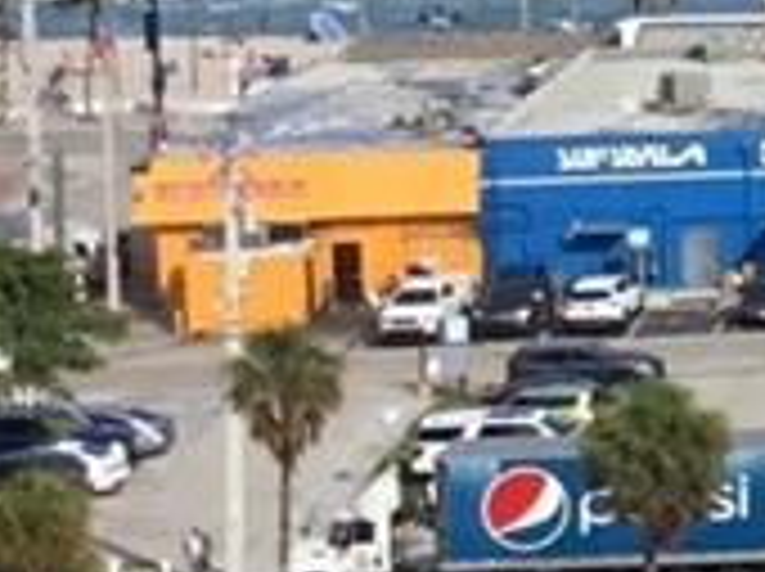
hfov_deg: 8.1
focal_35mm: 219
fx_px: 4833
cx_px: 2012
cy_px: -122
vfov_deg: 6.7
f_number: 2.4
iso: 25
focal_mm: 3.3
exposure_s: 1/1359
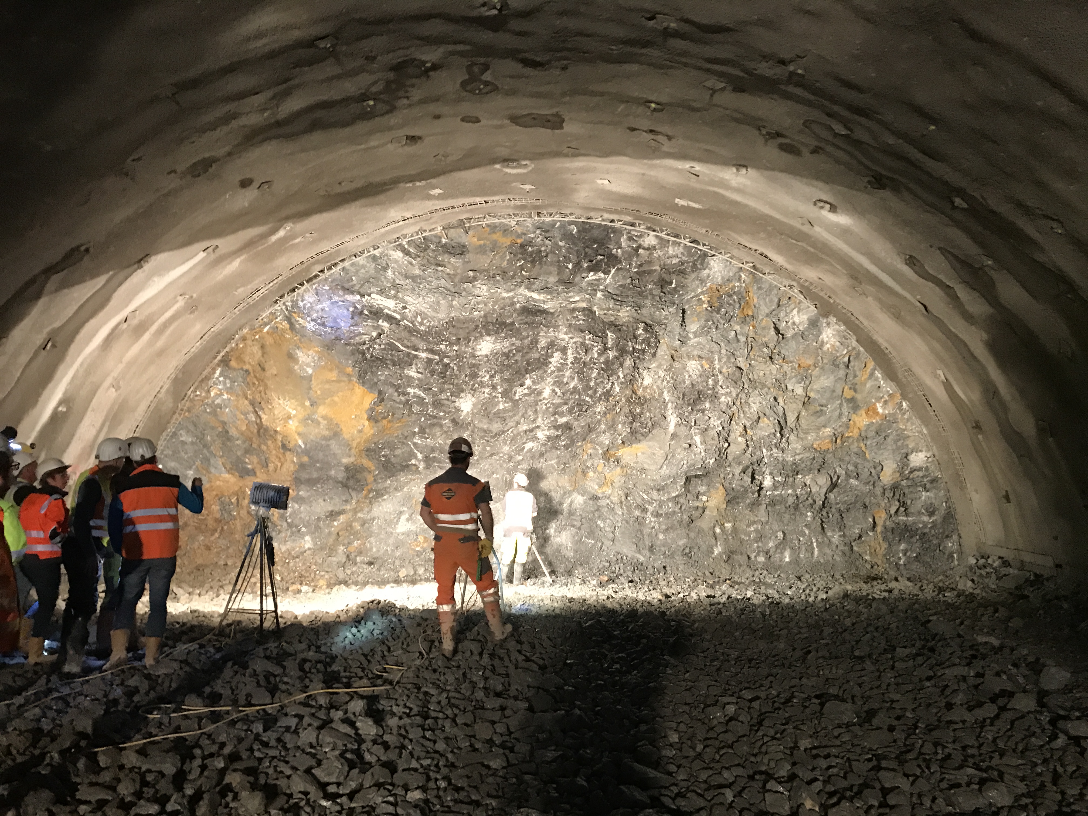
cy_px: 408
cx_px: 544
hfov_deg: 63.4
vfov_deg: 49.7
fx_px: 880
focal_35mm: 28
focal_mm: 3.99
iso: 100
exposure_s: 1/11
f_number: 1.8
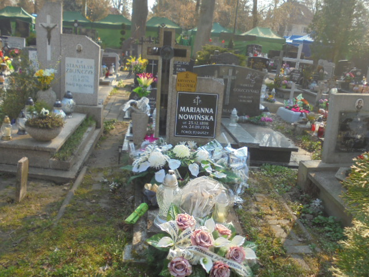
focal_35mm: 34
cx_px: 184
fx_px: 362
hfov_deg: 54.0
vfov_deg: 41.8
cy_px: 138
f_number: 4
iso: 100
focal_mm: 6.1
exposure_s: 1/250
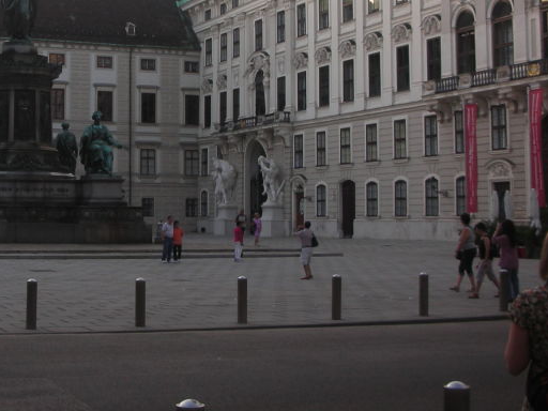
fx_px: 1108
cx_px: 83
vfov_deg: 20.8
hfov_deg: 27.1
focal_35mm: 70
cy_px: 86
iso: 50
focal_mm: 5.8
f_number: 3
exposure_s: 1/123
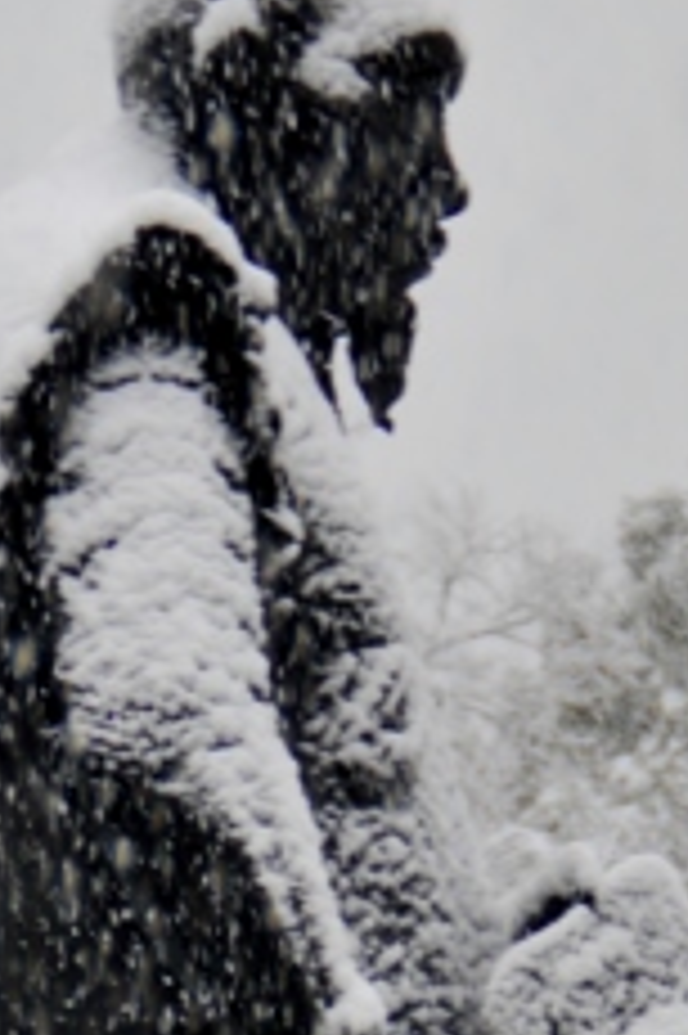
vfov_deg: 3.4
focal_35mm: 614
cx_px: 351
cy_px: 837
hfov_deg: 2.2
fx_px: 17627
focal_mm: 92
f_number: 5.6
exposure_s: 1/125
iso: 200
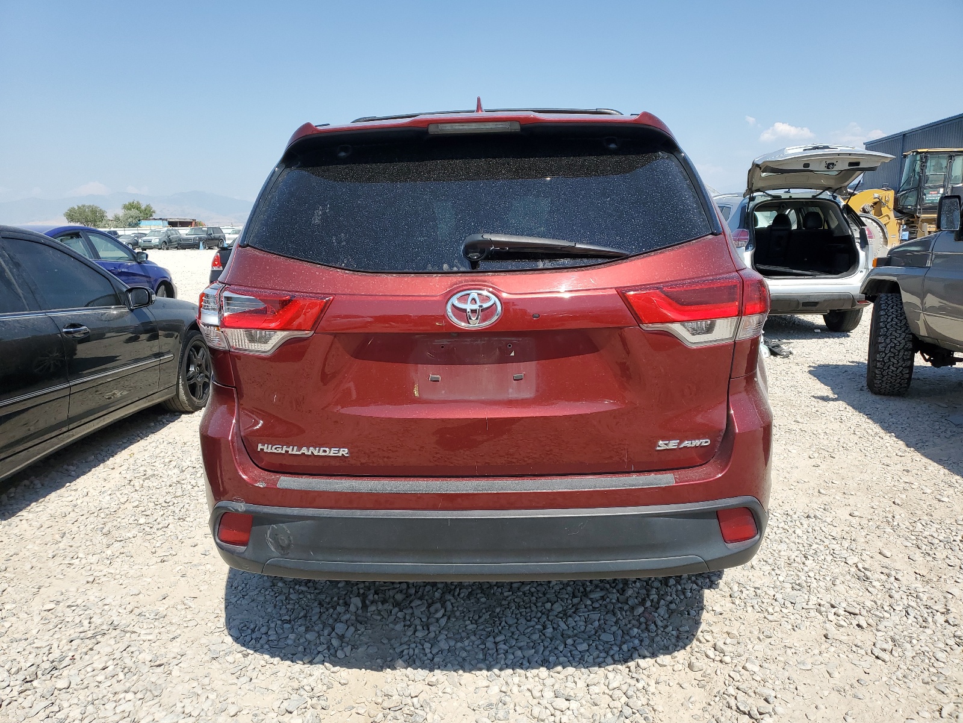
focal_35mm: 26
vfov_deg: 53.1
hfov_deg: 67.3
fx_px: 723
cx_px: 482
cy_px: 362
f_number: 1.5
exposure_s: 1/3333
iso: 50
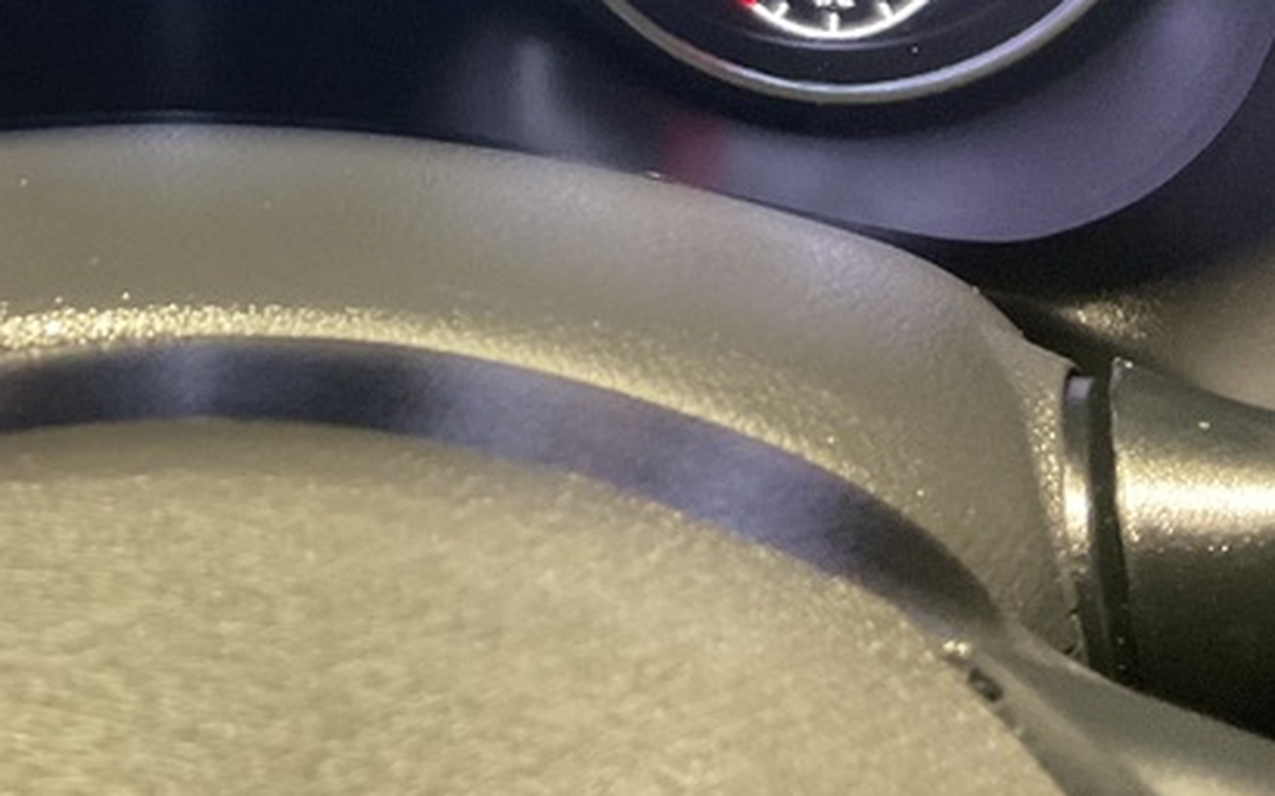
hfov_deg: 27.8
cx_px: 196
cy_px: -261
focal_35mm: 72
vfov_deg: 17.0
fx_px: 2501
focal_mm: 3
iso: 400
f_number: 1.8
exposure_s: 1/30
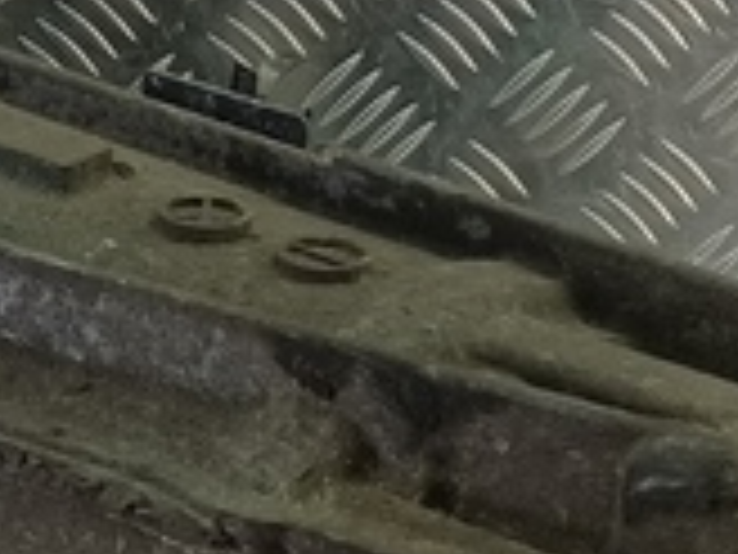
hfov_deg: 13.5
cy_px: 581
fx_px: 3070
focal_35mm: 144
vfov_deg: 10.2
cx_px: -14
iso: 124
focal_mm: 4.11
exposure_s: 1/50
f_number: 1.6
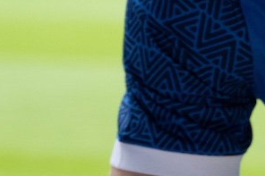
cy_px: 39
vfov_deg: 3.7
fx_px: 2722
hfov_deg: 5.5
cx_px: 406
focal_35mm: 370
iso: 2000
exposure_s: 1/400
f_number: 2.8
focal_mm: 57
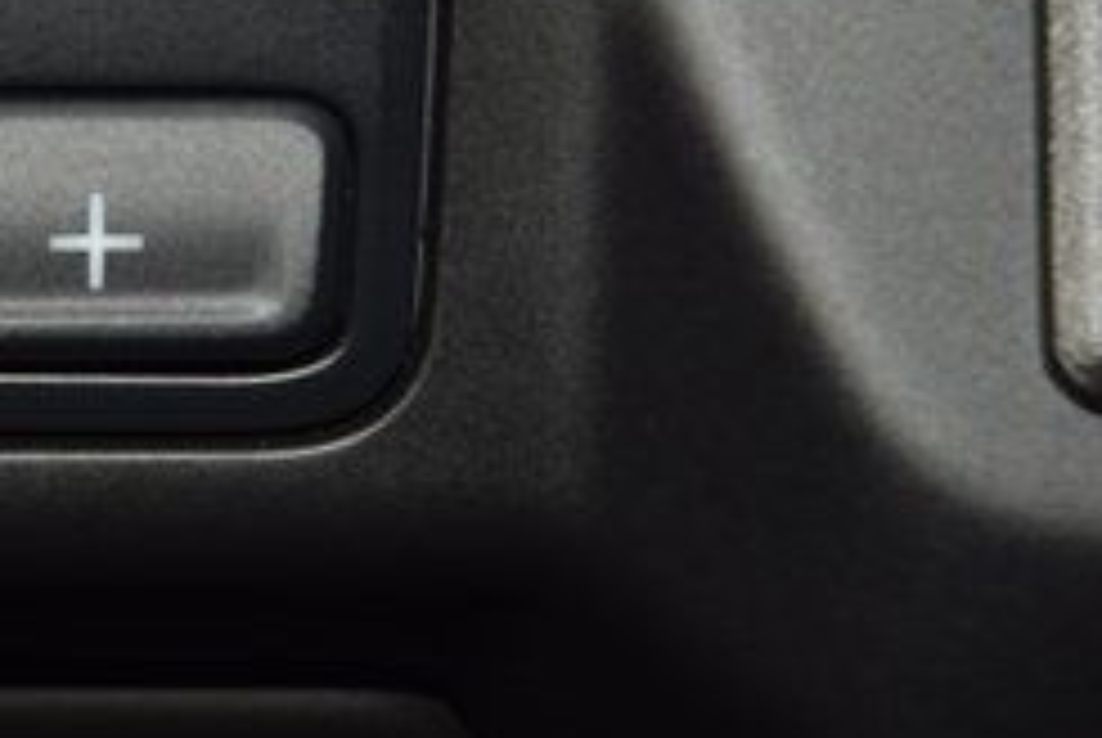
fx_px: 8397
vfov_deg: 5.0
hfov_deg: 7.5
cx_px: -180
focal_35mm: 274
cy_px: -38
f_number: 8
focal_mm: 70
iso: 100
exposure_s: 1/125
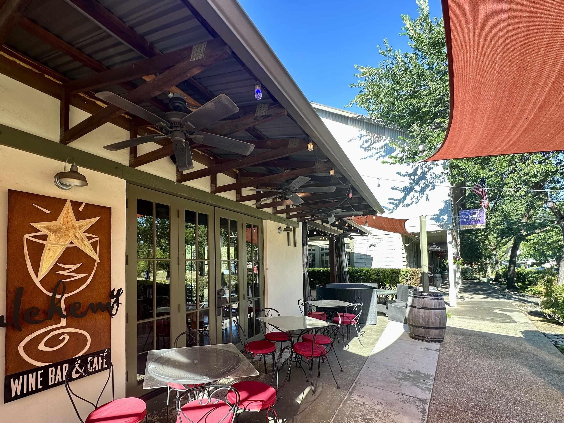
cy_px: 256
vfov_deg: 73.8
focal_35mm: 17
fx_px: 277
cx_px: 239
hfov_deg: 90.4
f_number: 2.2
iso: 50
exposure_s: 1/120
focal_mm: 2.22
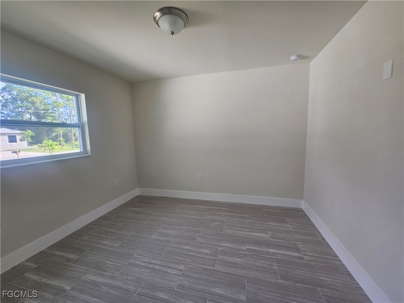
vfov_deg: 89.9
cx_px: 202
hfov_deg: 106.2
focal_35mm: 13
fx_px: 152
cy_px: 152
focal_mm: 2.2
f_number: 2.2
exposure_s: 1/60
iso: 64
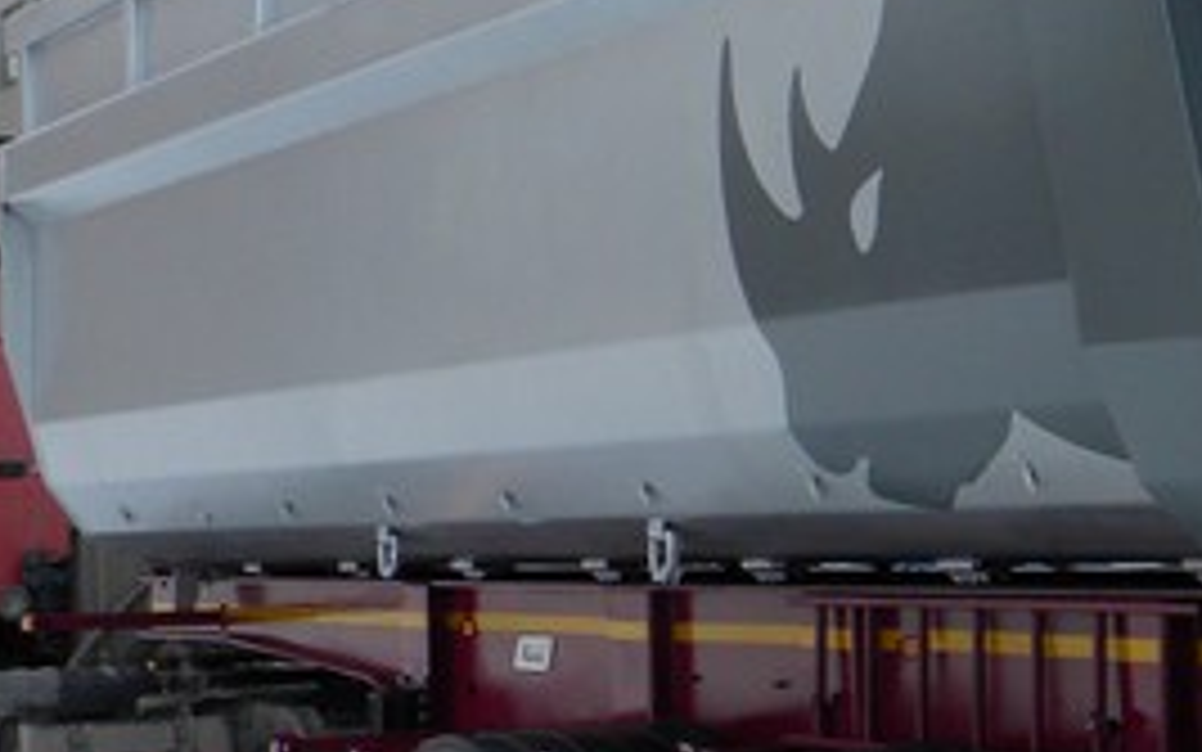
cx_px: 1175
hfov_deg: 22.5
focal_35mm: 89
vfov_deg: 14.7
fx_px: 2916
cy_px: 351
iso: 80
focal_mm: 5
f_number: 3.5
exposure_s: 1/570
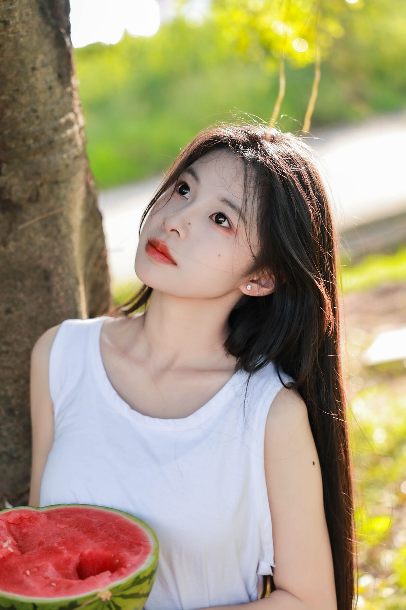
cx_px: 205
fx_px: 1032
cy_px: 305
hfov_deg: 22.3
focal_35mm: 61
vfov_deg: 32.9
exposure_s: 1/160
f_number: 2.8
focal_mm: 61
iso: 125
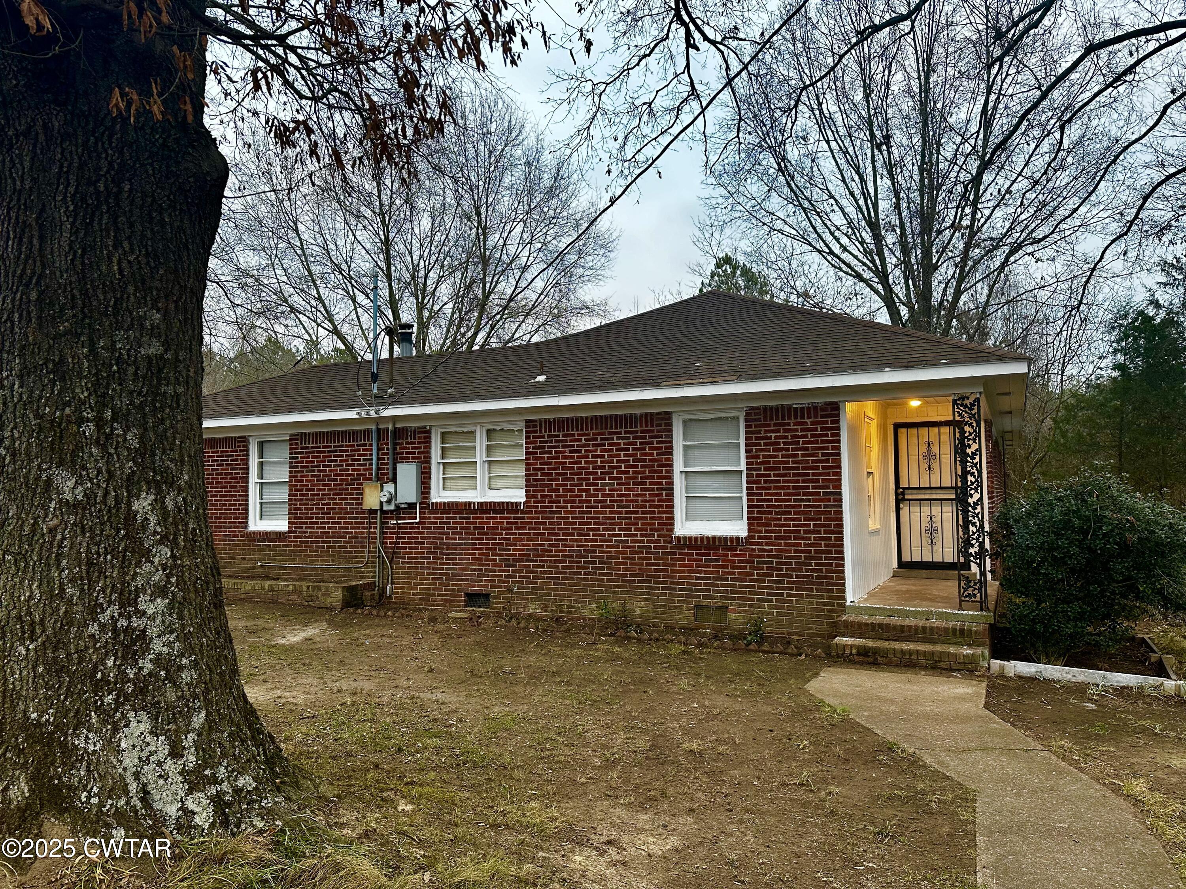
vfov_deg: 56.8
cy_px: 444
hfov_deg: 71.6
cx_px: 593
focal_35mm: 24
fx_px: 822
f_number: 1.78
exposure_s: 1/121
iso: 160
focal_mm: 6.86
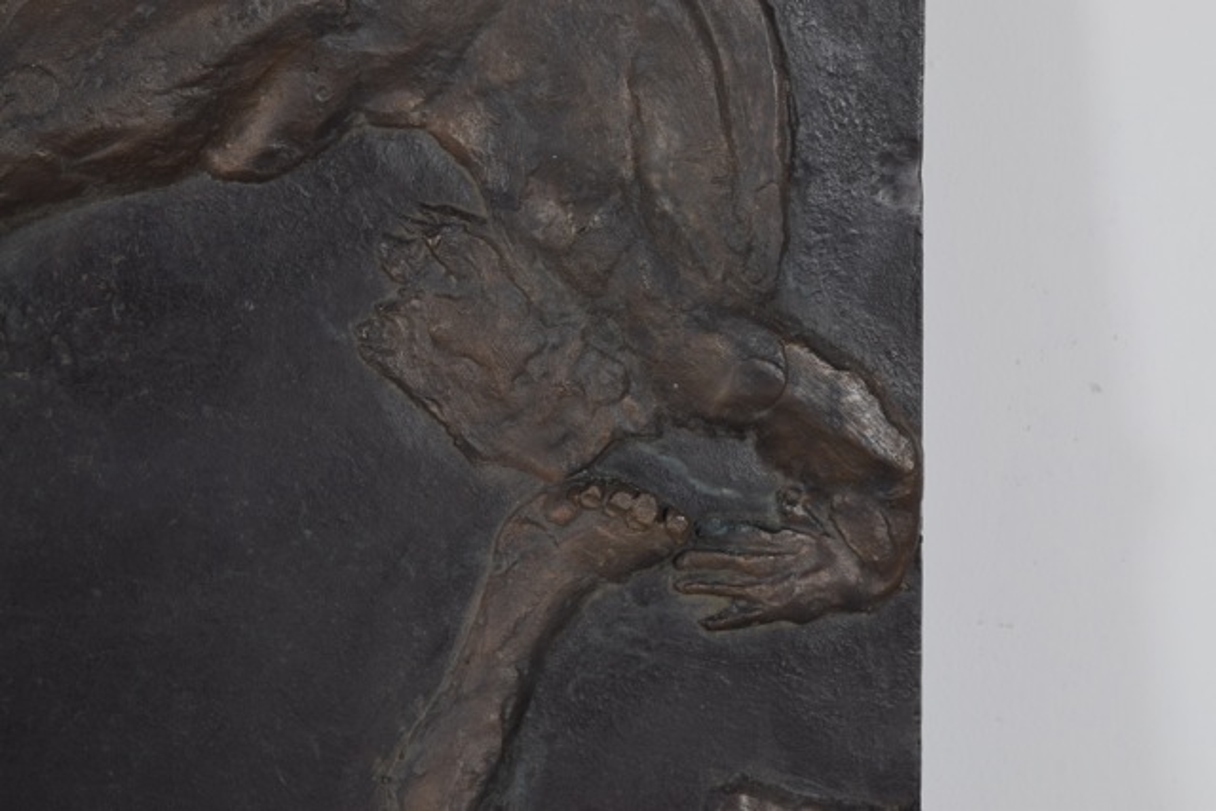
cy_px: 406
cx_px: 608
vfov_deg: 16.6
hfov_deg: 24.6
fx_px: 2787
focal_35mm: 82
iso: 100
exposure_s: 1/125
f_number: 10
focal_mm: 55
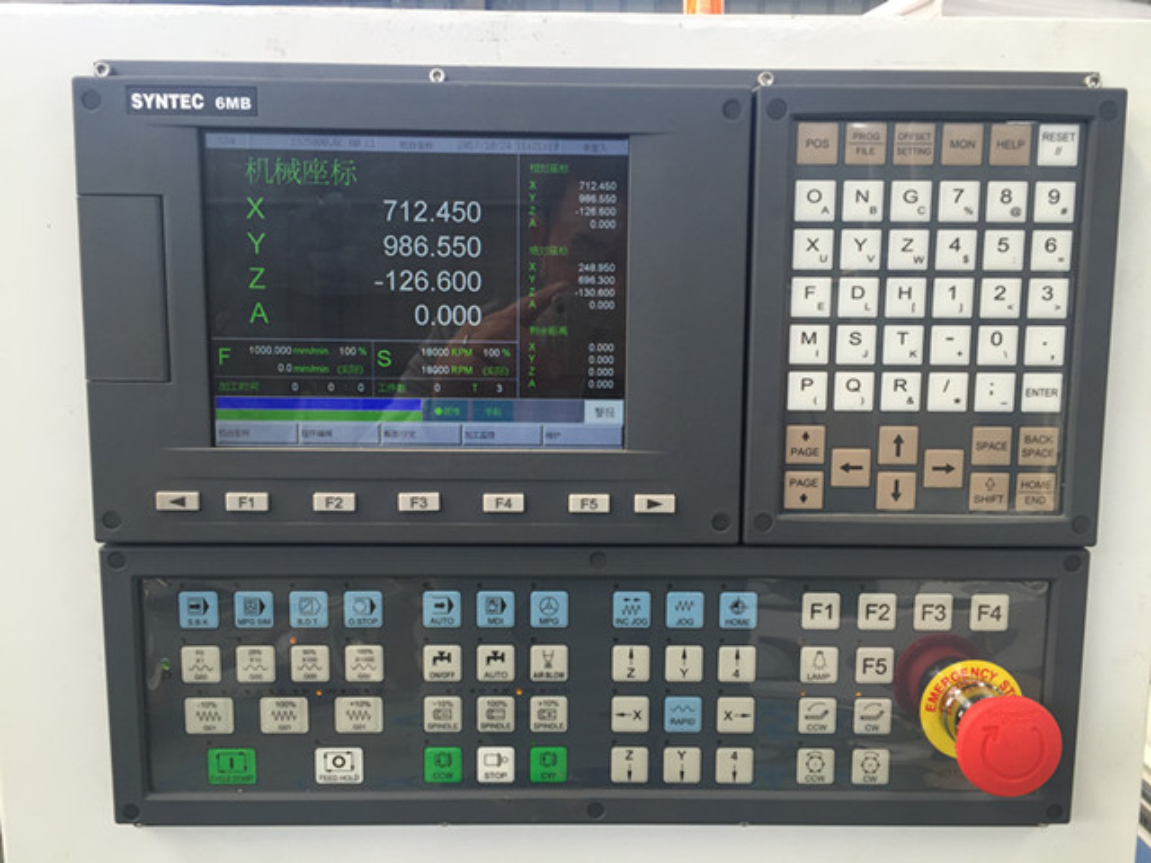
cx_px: 576
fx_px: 964
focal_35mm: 29
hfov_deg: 61.7
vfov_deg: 48.2
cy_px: 432
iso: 32
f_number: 2.2
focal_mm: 4.15
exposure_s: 1/120
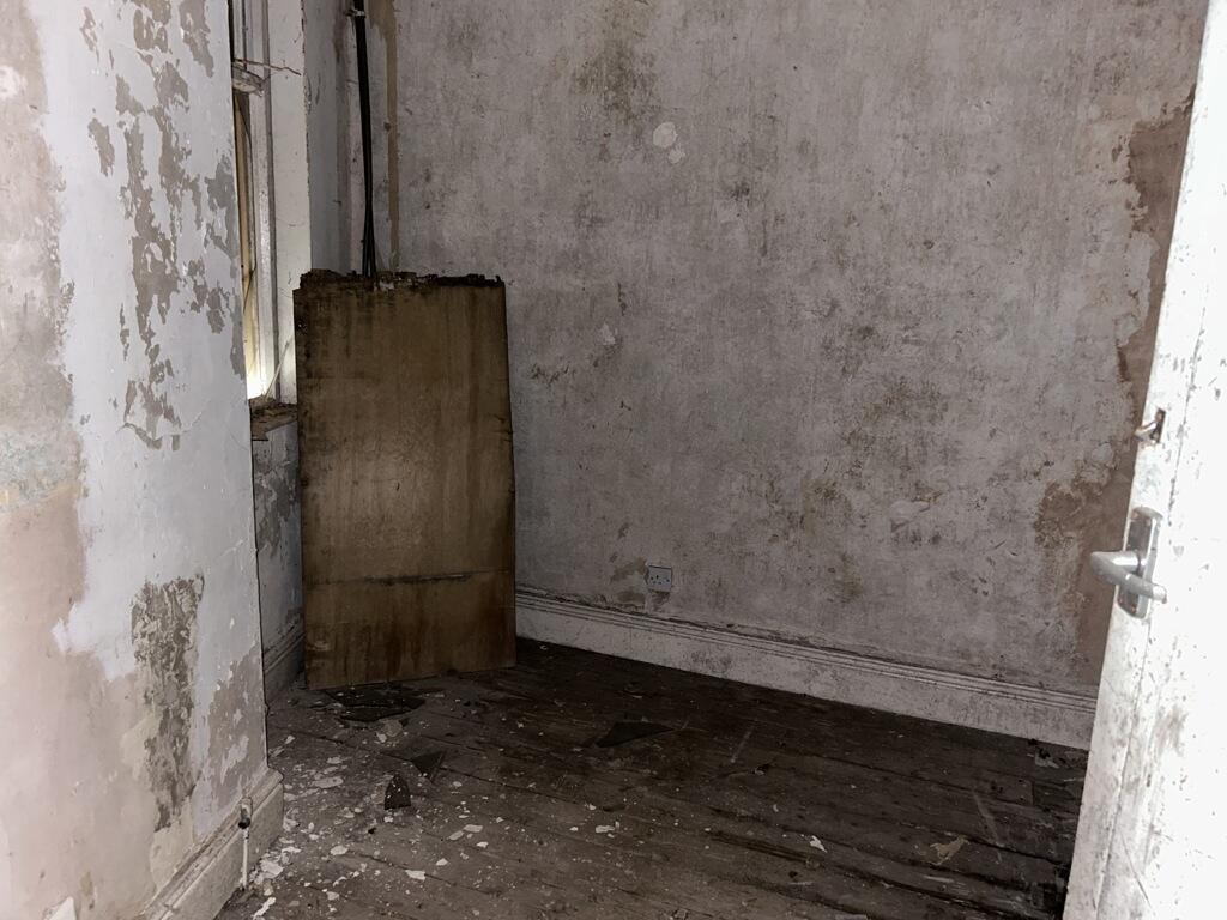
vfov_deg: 53.1
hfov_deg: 67.3
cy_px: 460
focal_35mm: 26
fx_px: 922
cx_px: 614
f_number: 1.5
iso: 100
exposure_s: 1/4
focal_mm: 5.7
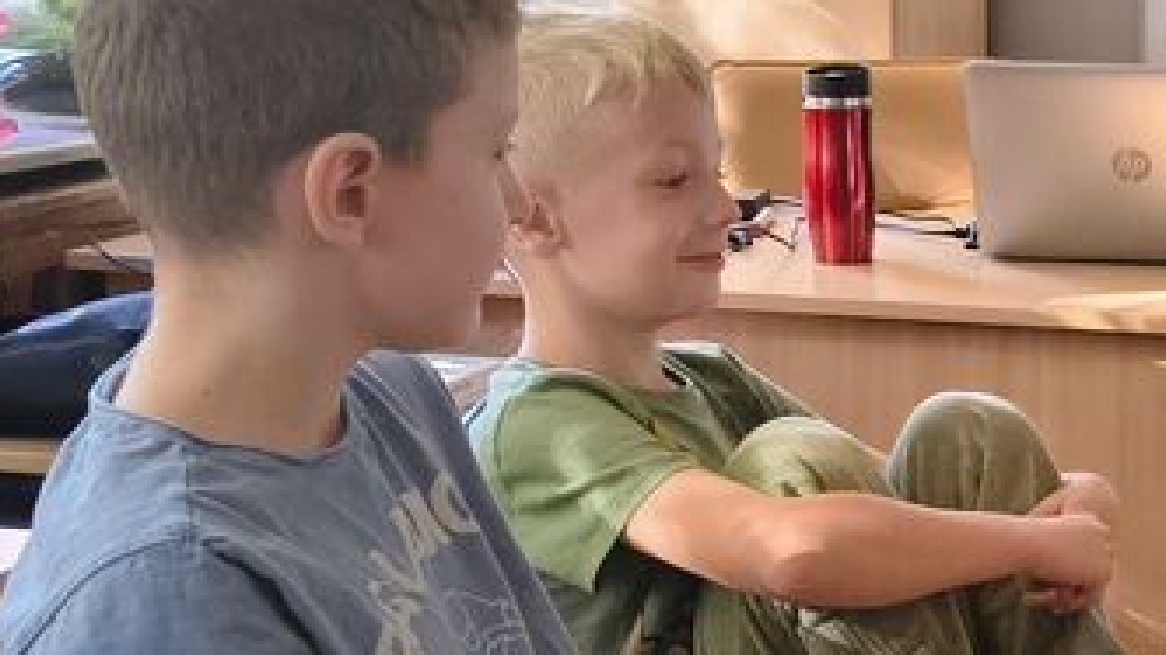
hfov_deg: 24.7
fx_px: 2380
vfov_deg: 15.6
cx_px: 1418
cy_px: 525
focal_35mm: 77
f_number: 1.8
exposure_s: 1/100
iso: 520
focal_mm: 5.56
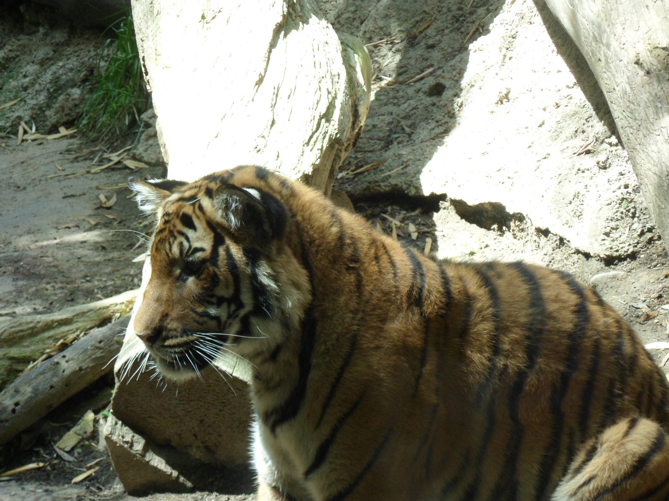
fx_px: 3885
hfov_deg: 9.8
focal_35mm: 201
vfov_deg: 7.4
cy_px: 250
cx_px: 334
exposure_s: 1/60
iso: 200
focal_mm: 36.2
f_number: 5.6
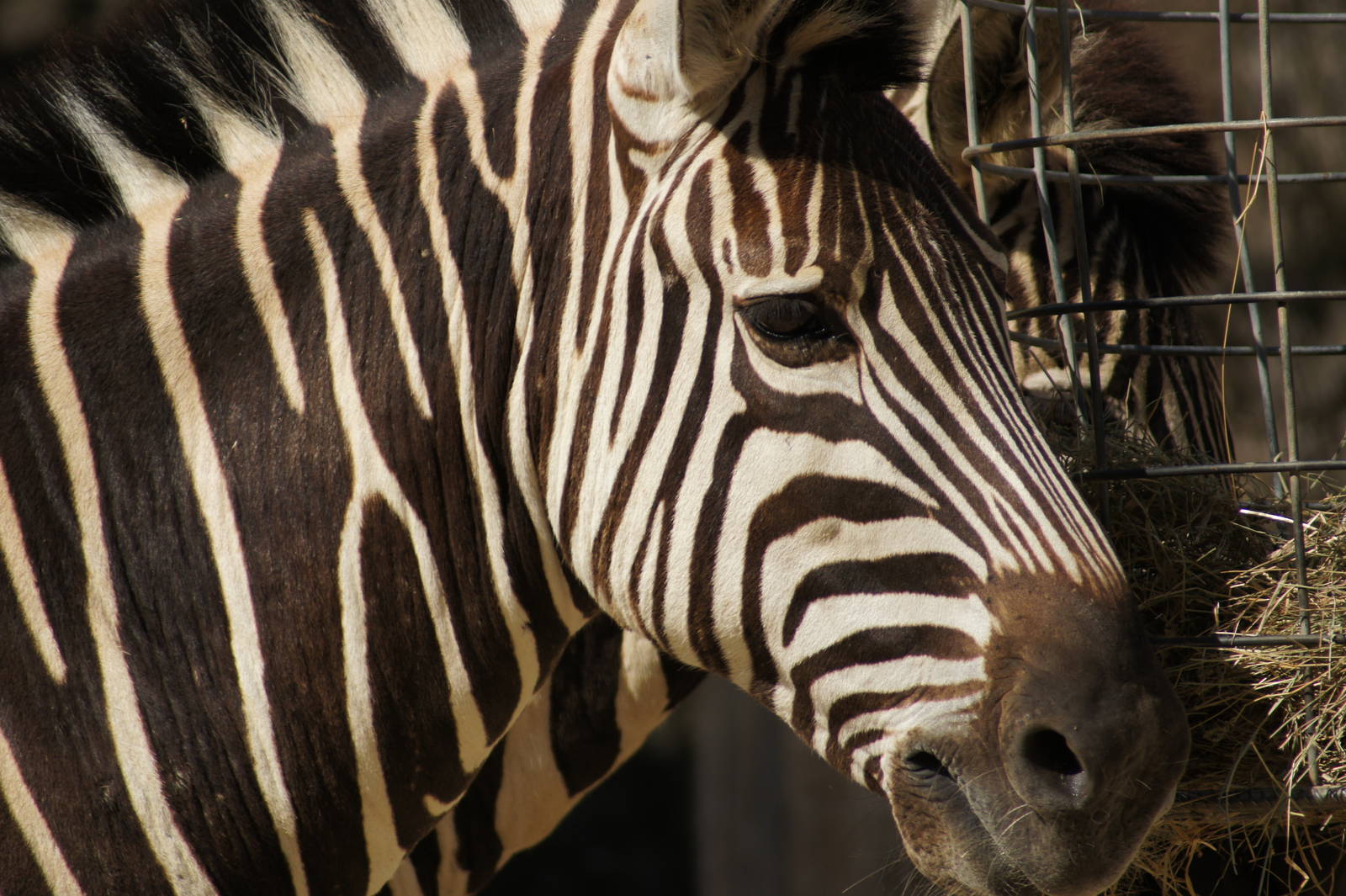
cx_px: 673
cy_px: 448
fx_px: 16816
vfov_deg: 3.1
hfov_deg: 4.6
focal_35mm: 450
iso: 100
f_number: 6.3
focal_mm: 300
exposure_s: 1/500
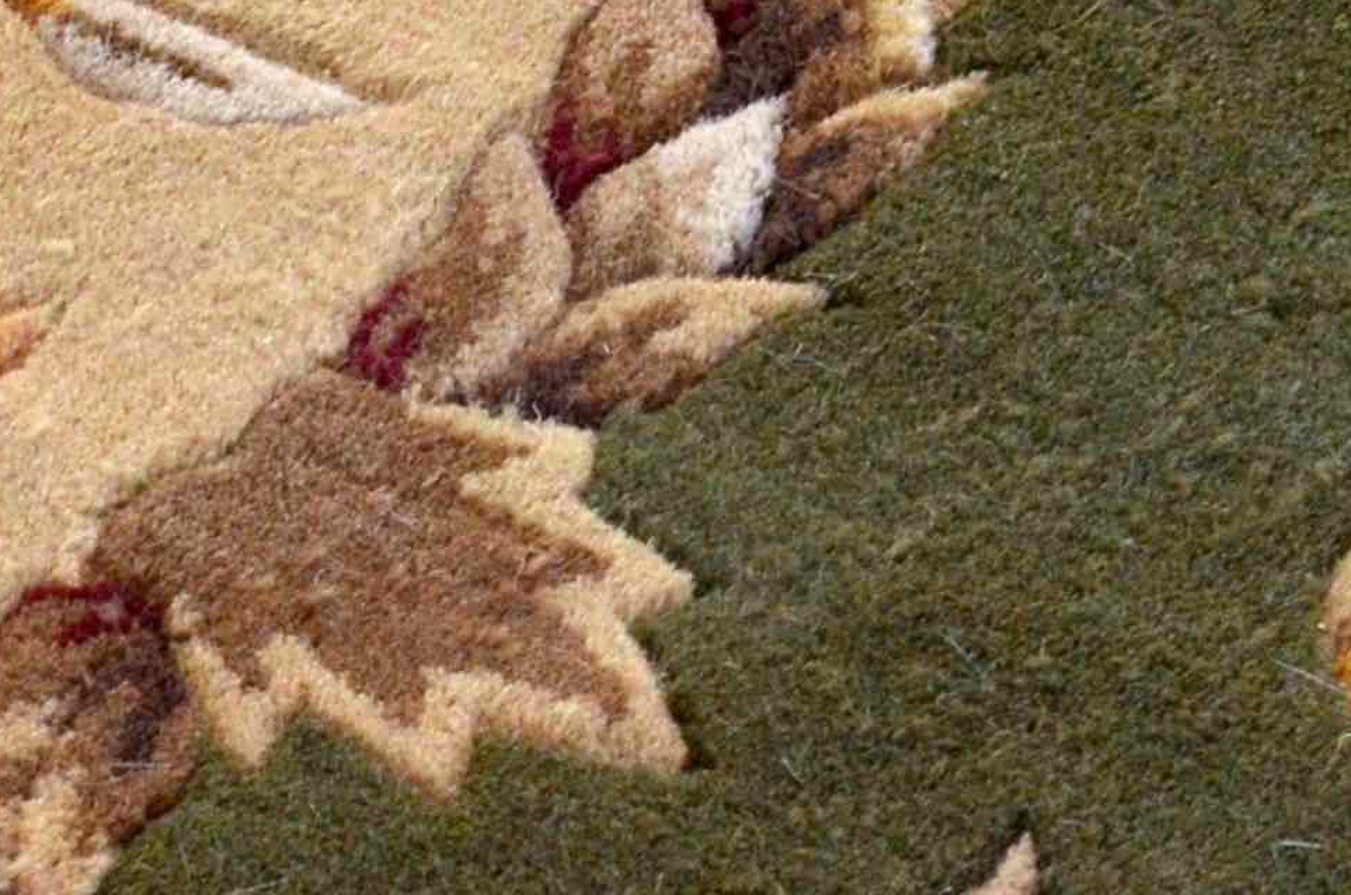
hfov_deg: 6.5
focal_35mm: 307
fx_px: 11498
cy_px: 1905
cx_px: -1362
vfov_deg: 4.4
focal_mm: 40
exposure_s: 1/640
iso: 800
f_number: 8
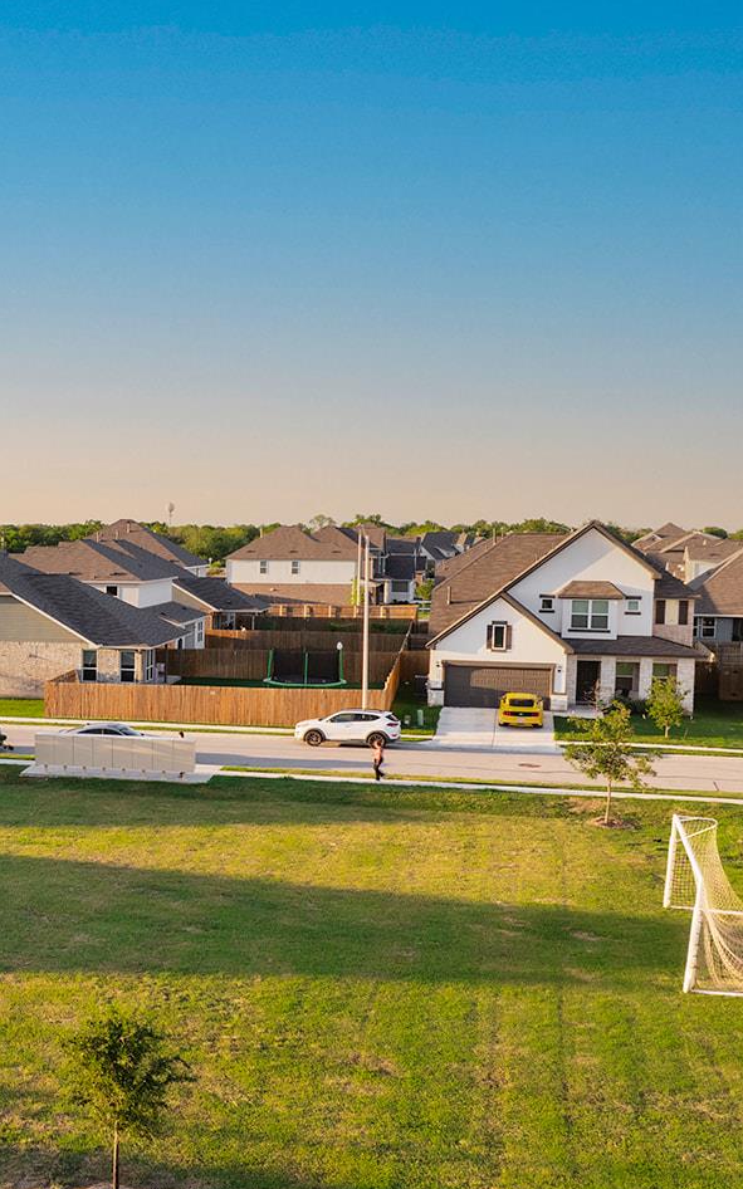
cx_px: -122
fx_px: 1394
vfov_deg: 46.1
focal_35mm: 43
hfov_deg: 26.8
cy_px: 669
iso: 100
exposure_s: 1/400
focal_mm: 12.29
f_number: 5
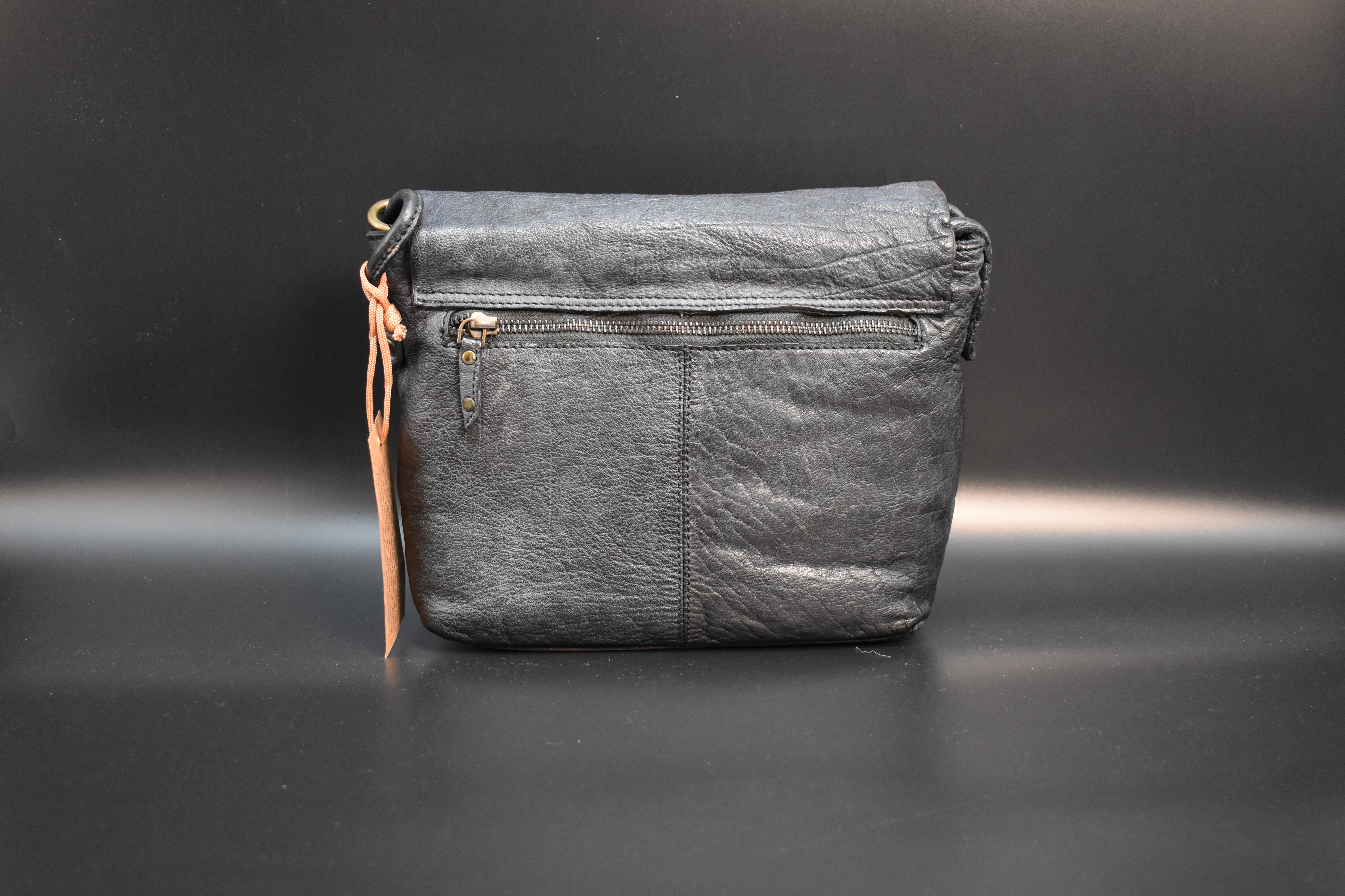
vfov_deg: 31.9
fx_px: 1569
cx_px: 672
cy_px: 448
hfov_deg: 46.4
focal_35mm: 42
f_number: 4.2
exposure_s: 1/60
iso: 2500
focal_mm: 28
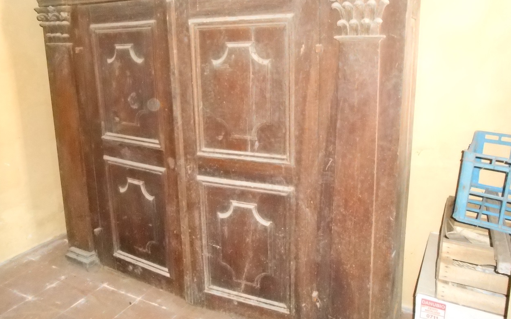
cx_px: 254
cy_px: 132
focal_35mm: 28
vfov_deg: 44.4
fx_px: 390
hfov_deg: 66.5
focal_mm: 4.6
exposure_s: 1/25
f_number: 3.5
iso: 1250
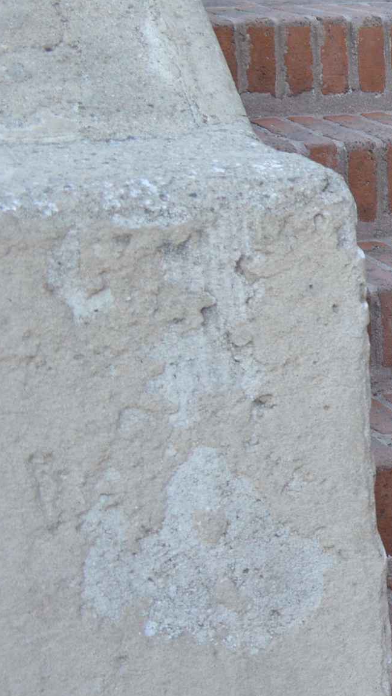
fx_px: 1515
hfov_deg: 12.2
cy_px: 341
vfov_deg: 25.9
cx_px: 904
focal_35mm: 82
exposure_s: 1/100
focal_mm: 20
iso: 400
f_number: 5
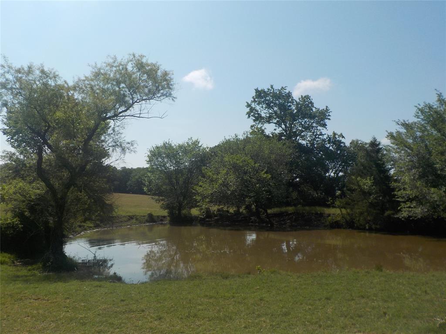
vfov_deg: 46.8
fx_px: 387
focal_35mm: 30
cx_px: 223
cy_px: 167
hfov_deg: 60.0
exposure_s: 1/2000
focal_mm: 4.1
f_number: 3.3
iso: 125
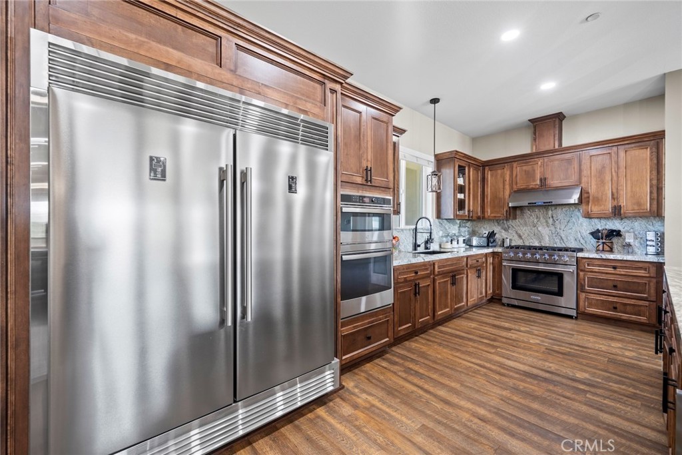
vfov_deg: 81.2
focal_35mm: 14
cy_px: 228
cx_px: 341
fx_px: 265
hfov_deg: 104.2
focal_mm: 14
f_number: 9
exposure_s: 1/6
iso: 100
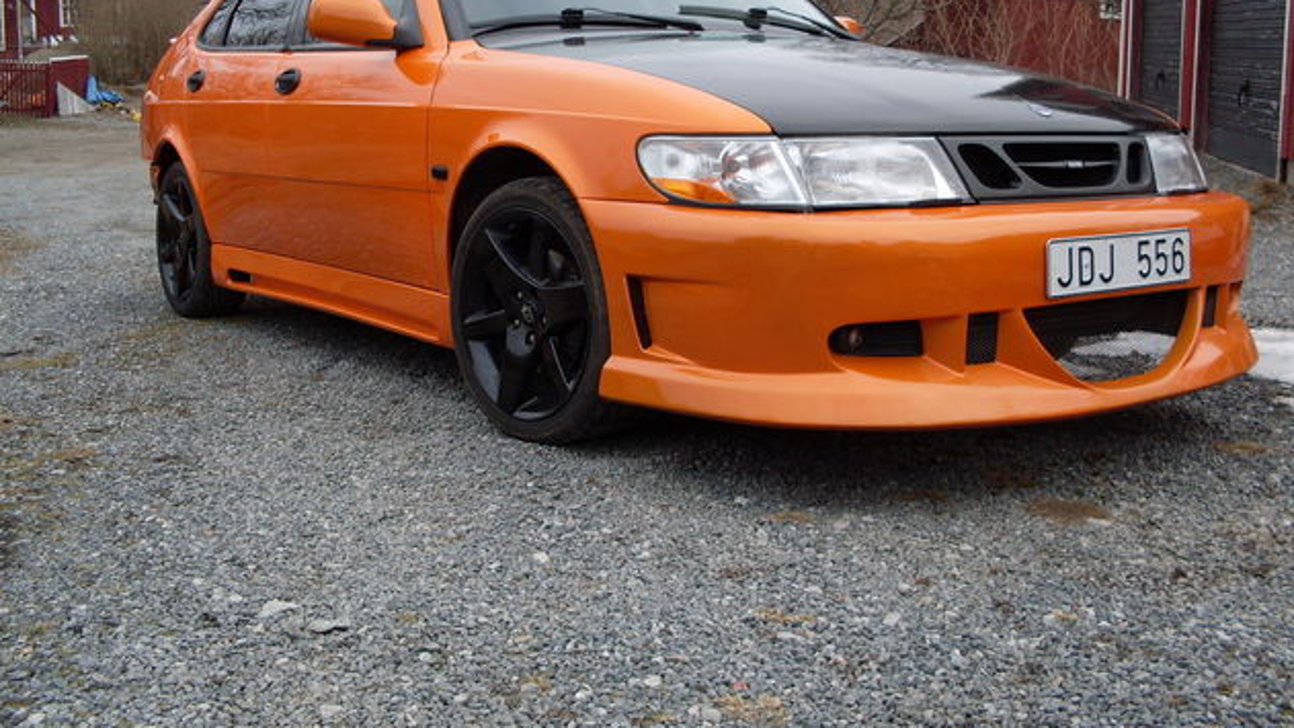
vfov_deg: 28.3
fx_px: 1441
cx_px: 652
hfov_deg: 48.4
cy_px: 287
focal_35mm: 42
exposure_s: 1/250
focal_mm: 6.3
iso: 80
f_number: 2.8
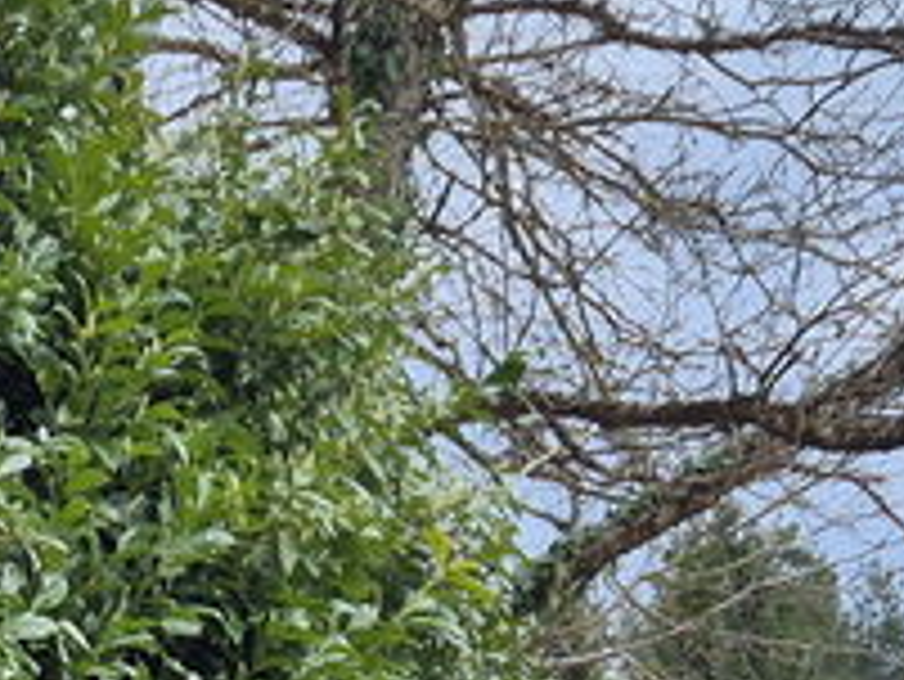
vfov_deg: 11.2
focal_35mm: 122
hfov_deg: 15.6
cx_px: -164
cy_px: 1274
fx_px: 3188
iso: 25
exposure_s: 1/700
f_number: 1.8
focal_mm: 5.4
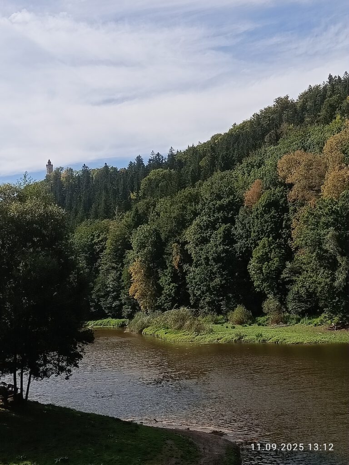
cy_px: 232
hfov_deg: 33.6
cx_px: 174
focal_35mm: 43
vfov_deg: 43.9
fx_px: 578
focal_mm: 5.24
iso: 50
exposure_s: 1/1266
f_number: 1.7
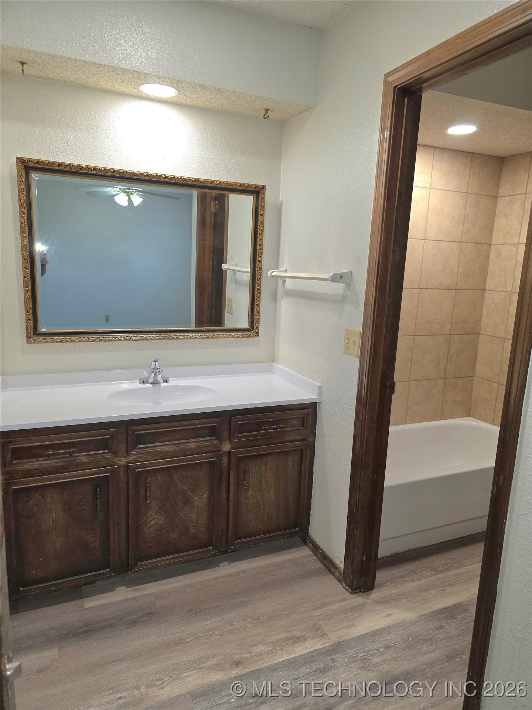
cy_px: 355
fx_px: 471
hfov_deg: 58.9
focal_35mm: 23
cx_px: 266
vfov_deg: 73.9
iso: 50
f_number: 1.7
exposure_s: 1/60.2
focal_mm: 6.3
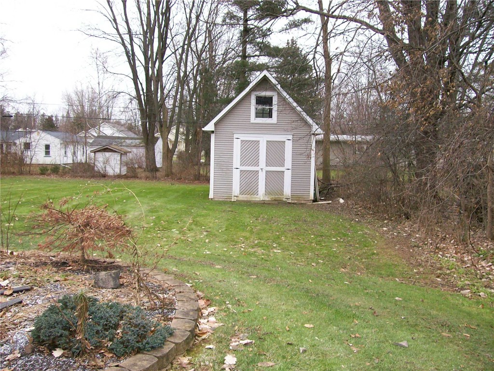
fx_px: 514
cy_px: 186
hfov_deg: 51.4
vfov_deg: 39.7
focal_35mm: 36
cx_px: 247
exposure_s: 1/65
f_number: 2.7
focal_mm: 6
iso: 140
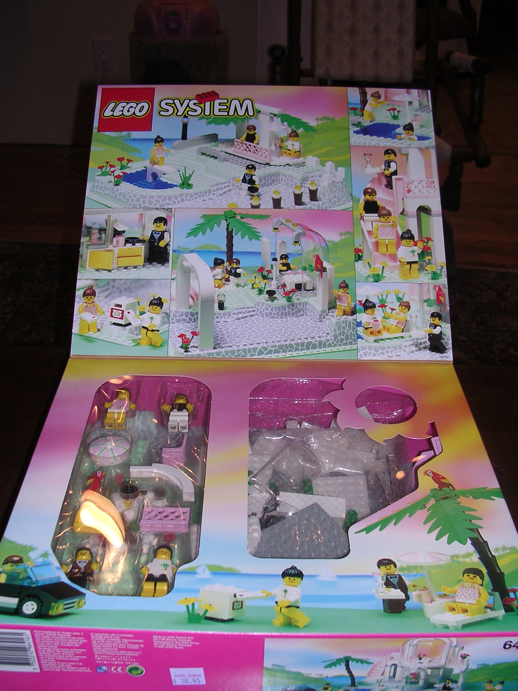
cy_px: 346
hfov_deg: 37.7
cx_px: 259
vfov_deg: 49.0
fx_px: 758
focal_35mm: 38
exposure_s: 1/60.1
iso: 100
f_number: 2.8
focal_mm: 5.8
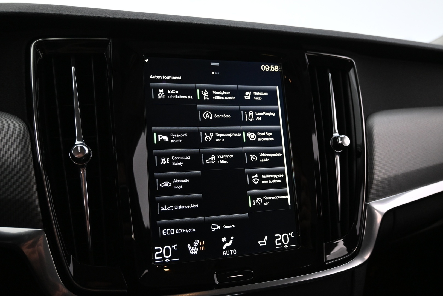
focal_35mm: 31
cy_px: 148
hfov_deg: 60.7
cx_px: 222
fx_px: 378
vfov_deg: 42.6
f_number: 3.8
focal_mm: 20.5
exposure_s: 1/30
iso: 1800
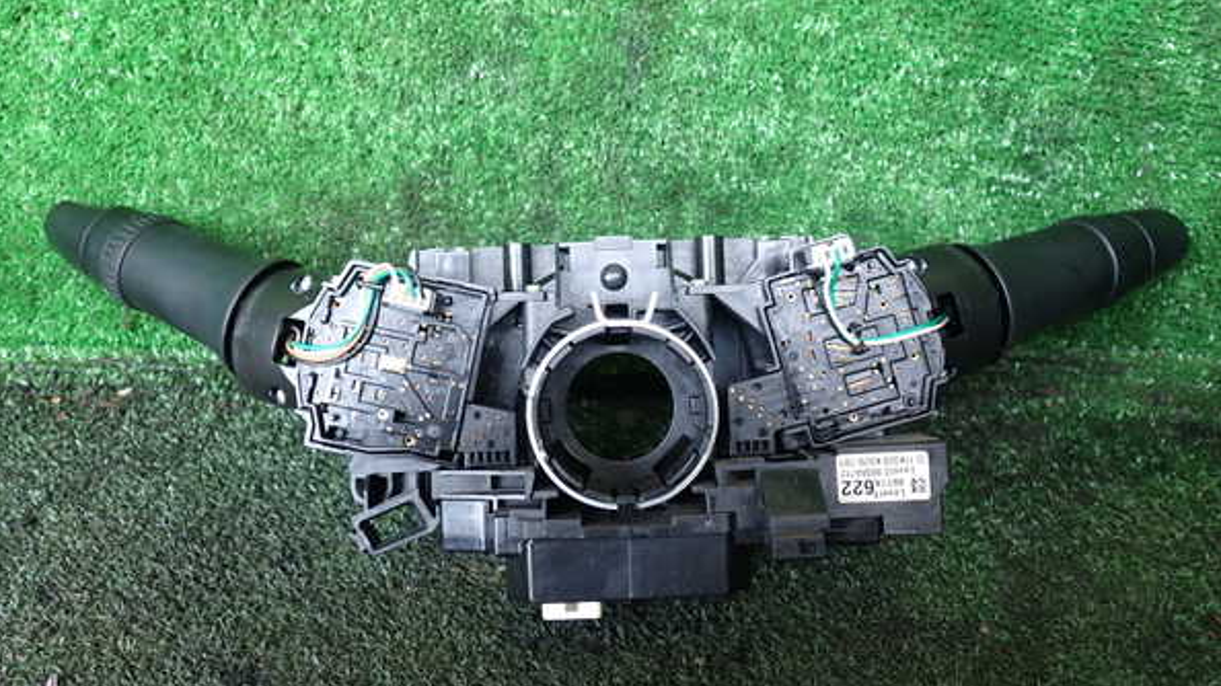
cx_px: 608
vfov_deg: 35.6
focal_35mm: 33
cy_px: 294
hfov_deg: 59.5
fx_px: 1068
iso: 200
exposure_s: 1/30
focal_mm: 5.4
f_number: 2.3
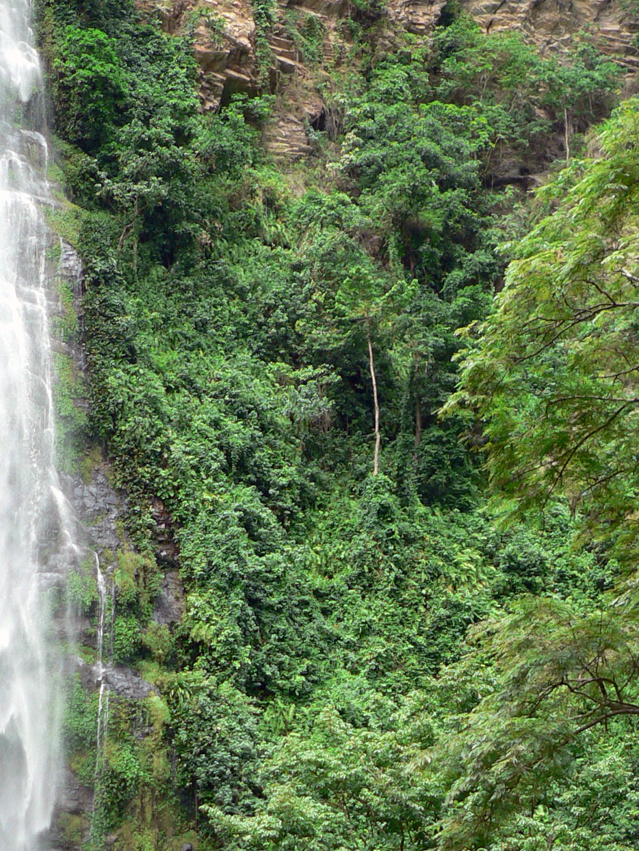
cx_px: 317
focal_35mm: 74
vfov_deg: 26.1
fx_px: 1821
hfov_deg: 19.9
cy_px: 606
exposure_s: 1/125
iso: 80
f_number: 3.3
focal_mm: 6
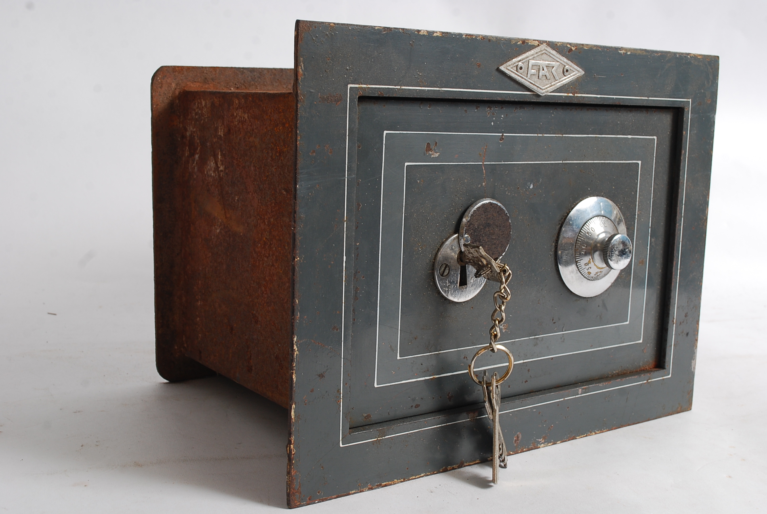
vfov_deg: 28.2
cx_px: 384
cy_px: 257
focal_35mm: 48
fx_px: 1024
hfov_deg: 41.1
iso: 200
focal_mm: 32
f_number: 9
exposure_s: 1/60
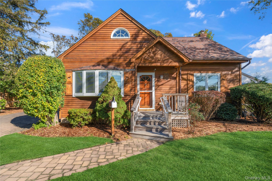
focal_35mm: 16
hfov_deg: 96.7
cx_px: 136
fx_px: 121
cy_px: 90
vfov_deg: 73.7
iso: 250
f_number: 9
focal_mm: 16
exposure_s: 1/200
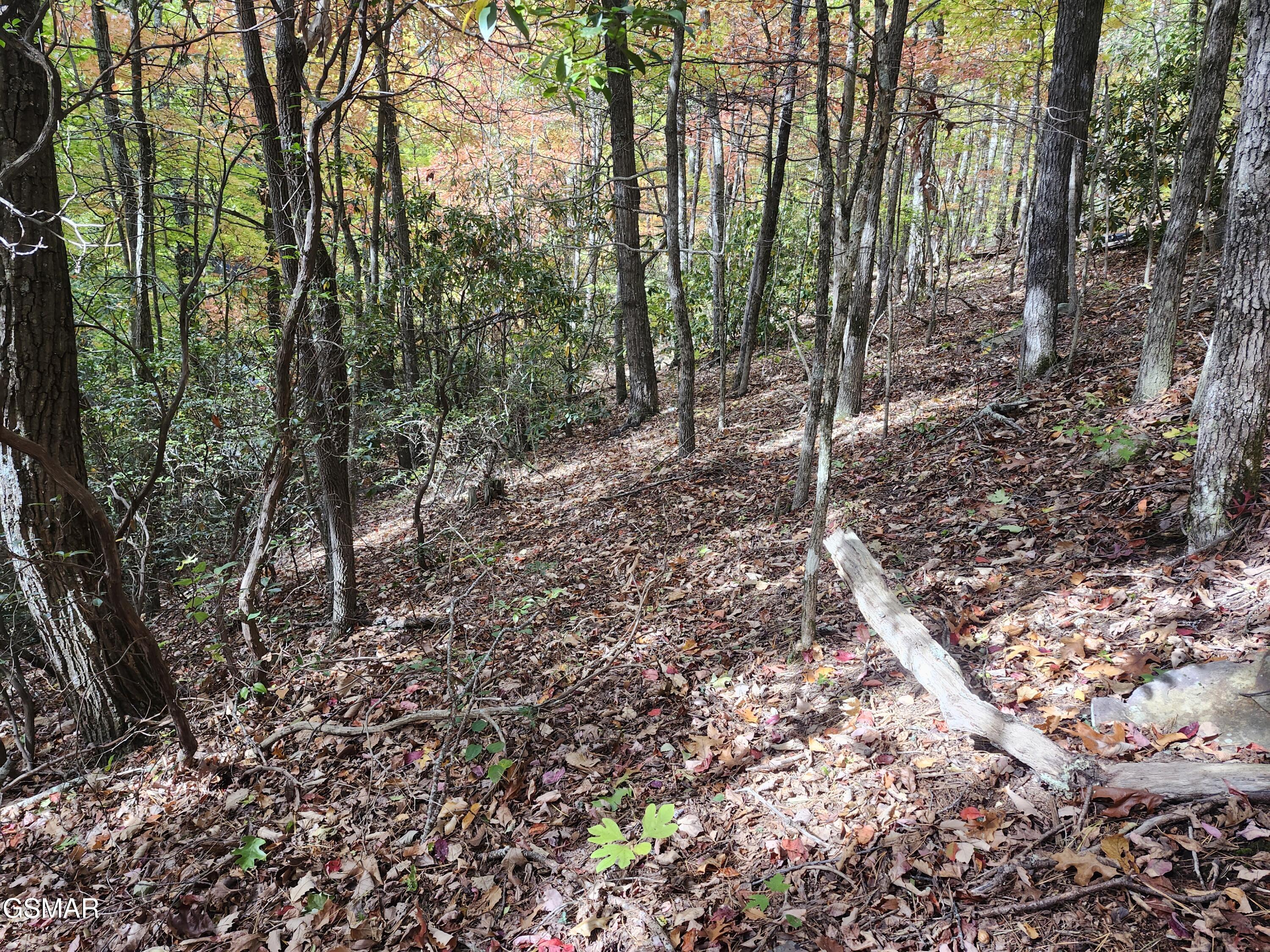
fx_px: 844
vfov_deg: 58.9
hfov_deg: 73.9
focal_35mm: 23
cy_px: 476
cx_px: 635
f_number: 1.8
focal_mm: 5.54
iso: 160
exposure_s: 1/180
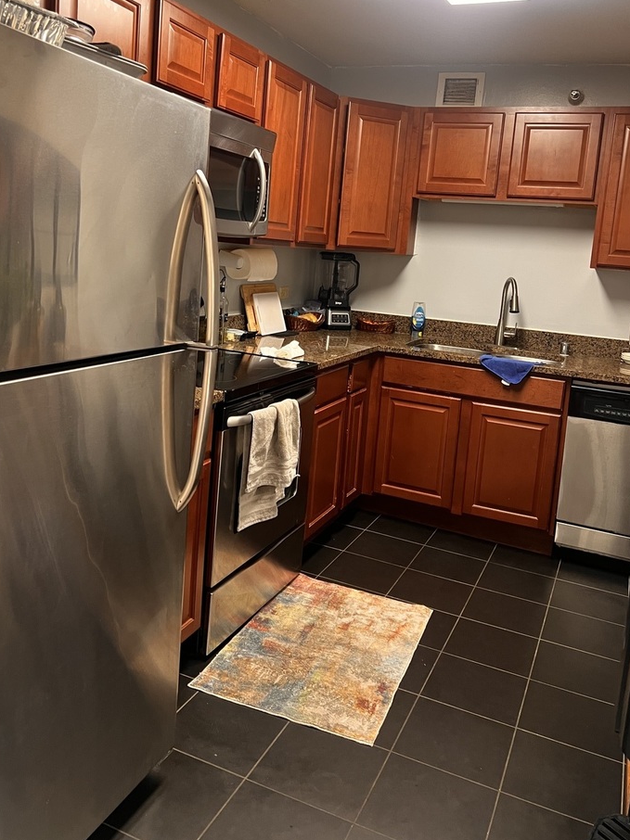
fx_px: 753
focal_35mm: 31
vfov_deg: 58.0
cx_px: 306
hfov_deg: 45.4
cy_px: 345
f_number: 1.5
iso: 160
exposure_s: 1/60
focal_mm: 5.7
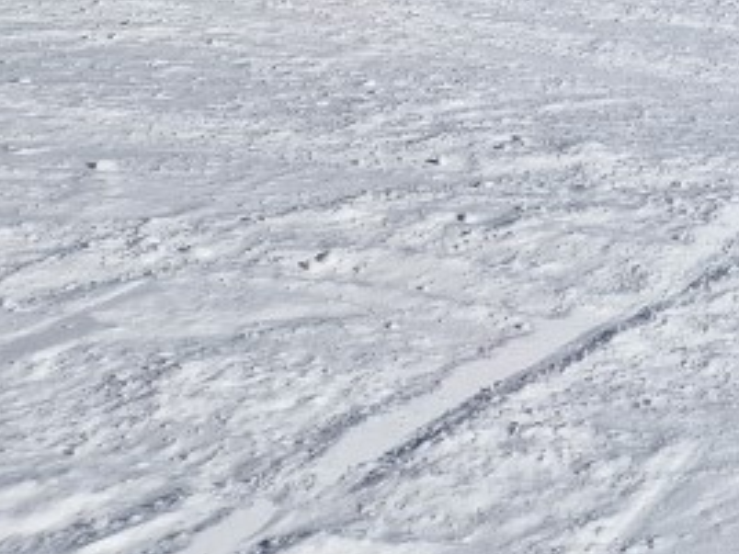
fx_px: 1879
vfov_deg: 14.6
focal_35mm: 88
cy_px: -460
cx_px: 1315
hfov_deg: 17.9
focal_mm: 5.4
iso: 50
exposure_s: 1/4160
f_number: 1.8
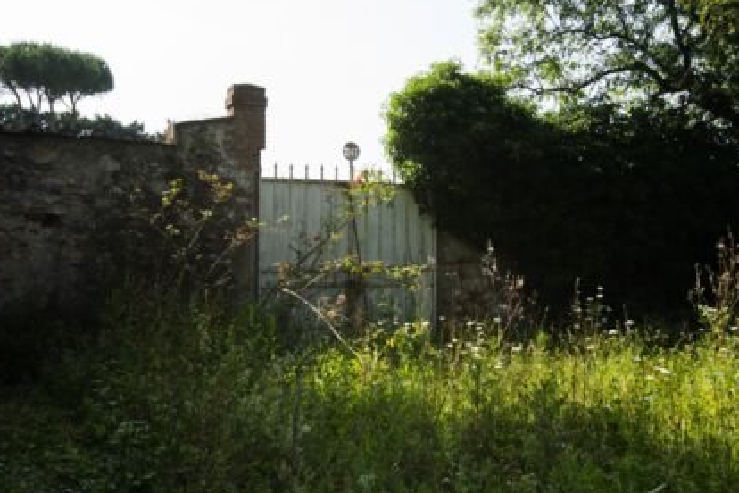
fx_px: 780
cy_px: 243
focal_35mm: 38
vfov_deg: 35.1
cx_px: 350
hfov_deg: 50.7
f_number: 18
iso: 100
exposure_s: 1/20
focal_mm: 35
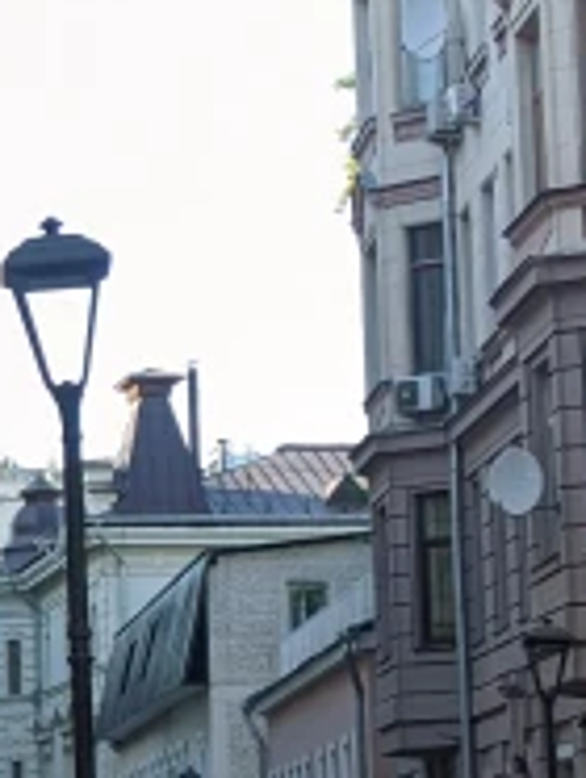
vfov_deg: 12.3
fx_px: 3626
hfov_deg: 8.8
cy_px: 322
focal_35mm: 161
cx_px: -479
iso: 88
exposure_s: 1/156
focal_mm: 5.43
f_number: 1.89
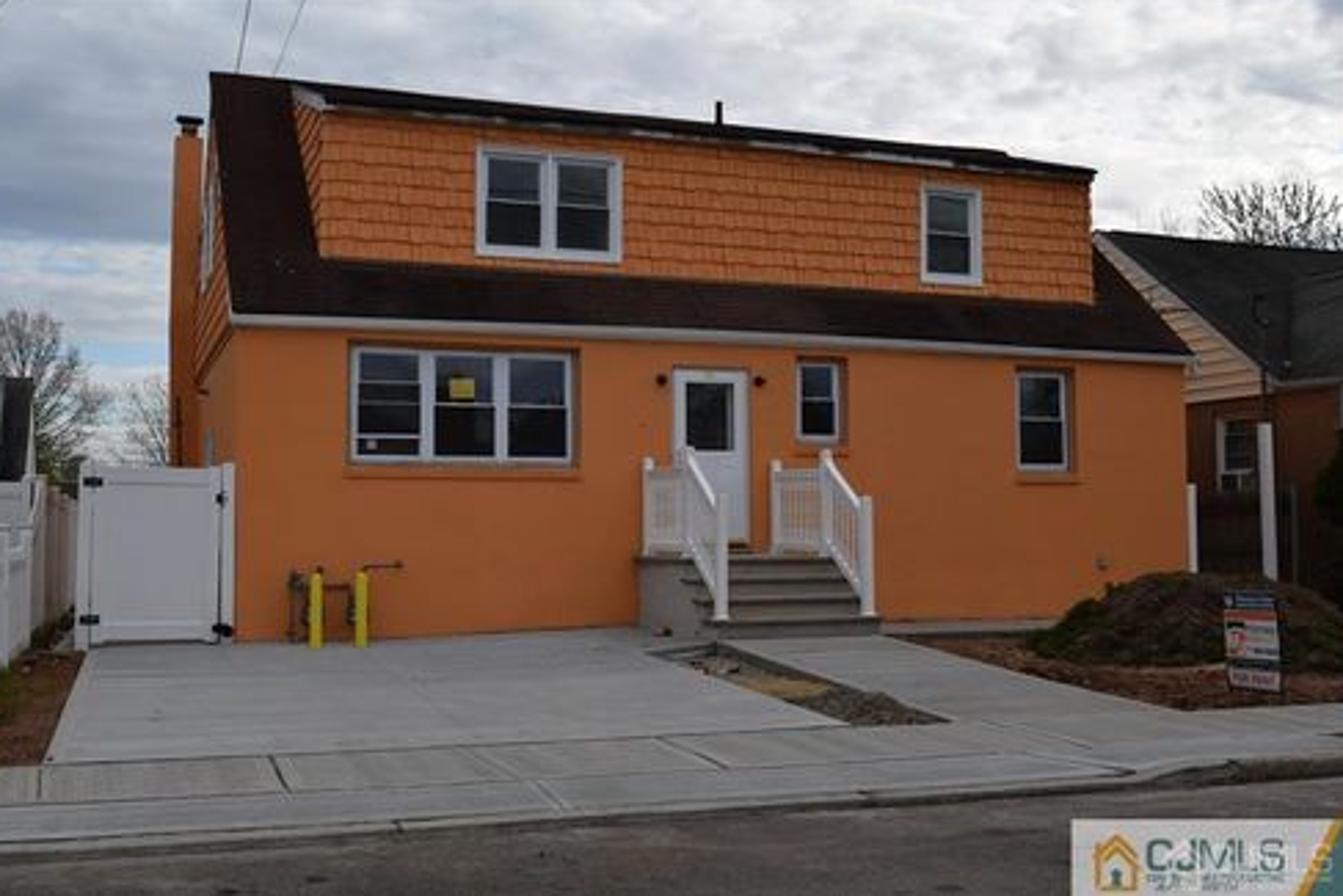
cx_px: 656
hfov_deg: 48.4
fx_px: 1493
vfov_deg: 33.4
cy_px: 445
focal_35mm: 40
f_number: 10
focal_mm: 26
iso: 200
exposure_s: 1/400
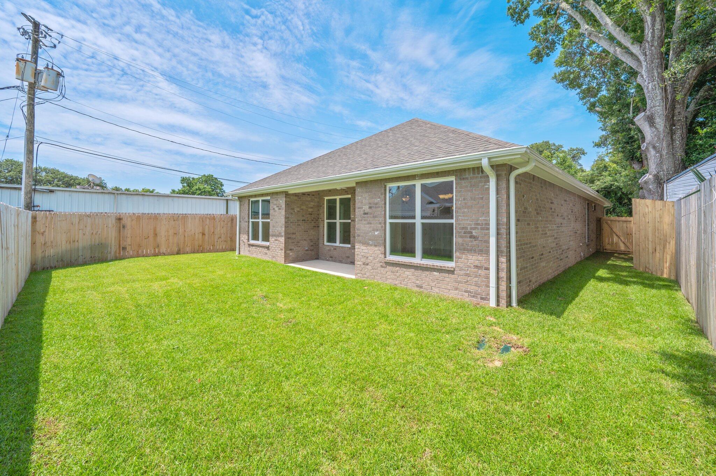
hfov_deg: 104.3
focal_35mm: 14
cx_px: 358
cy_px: 238
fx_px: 278
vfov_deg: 81.1
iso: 100
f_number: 9
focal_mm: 14
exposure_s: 1/400
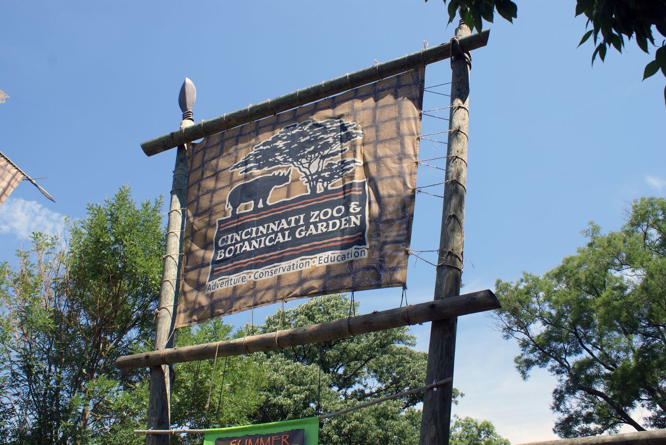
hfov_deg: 61.9
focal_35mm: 30
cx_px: 333
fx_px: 555
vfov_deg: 43.7
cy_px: 222
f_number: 10
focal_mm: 20
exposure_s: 1/100
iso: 100
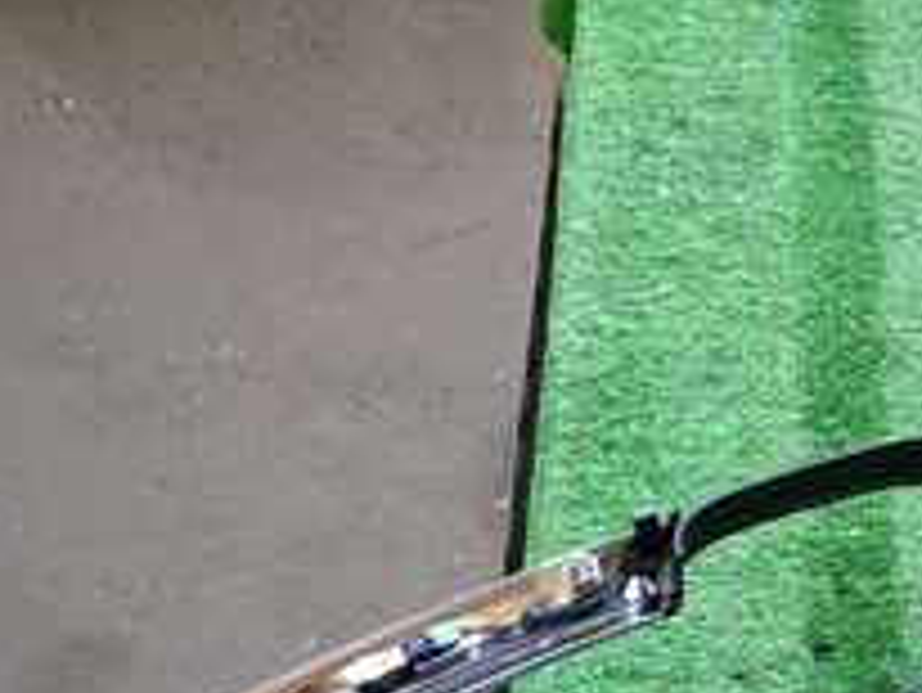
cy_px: 572
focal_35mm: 73
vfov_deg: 19.9
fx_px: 1945
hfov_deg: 24.4
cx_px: 1084
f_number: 2
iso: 125
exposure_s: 1/60
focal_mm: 4.5
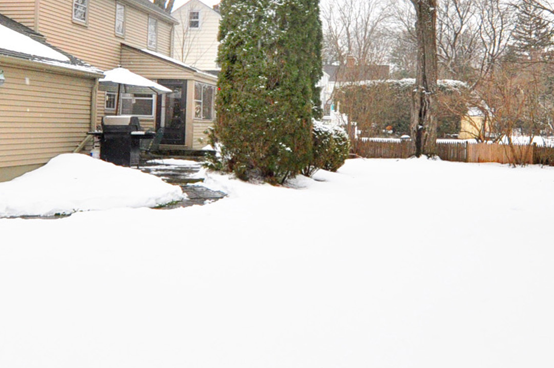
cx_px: 292
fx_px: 615
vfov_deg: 32.7
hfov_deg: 48.5
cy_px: 95
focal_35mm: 40
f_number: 8
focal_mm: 10
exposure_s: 1/200
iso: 1000
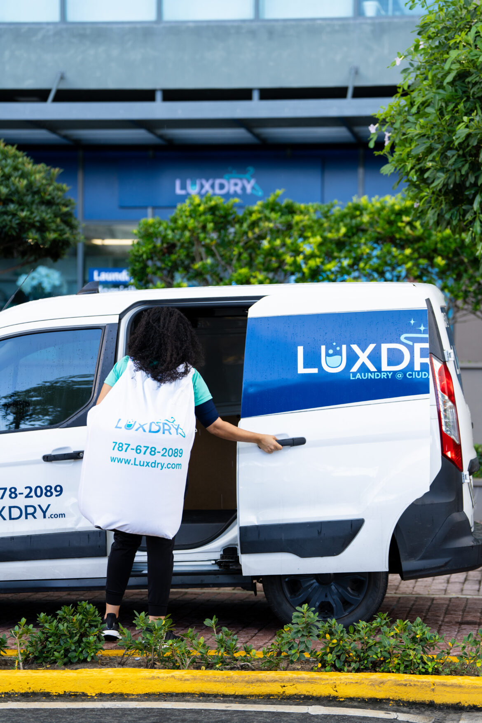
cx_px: 241
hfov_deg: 14.4
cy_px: 362
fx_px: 1908
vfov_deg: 21.5
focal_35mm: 95
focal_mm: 95
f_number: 2.8
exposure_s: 1/250
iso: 200
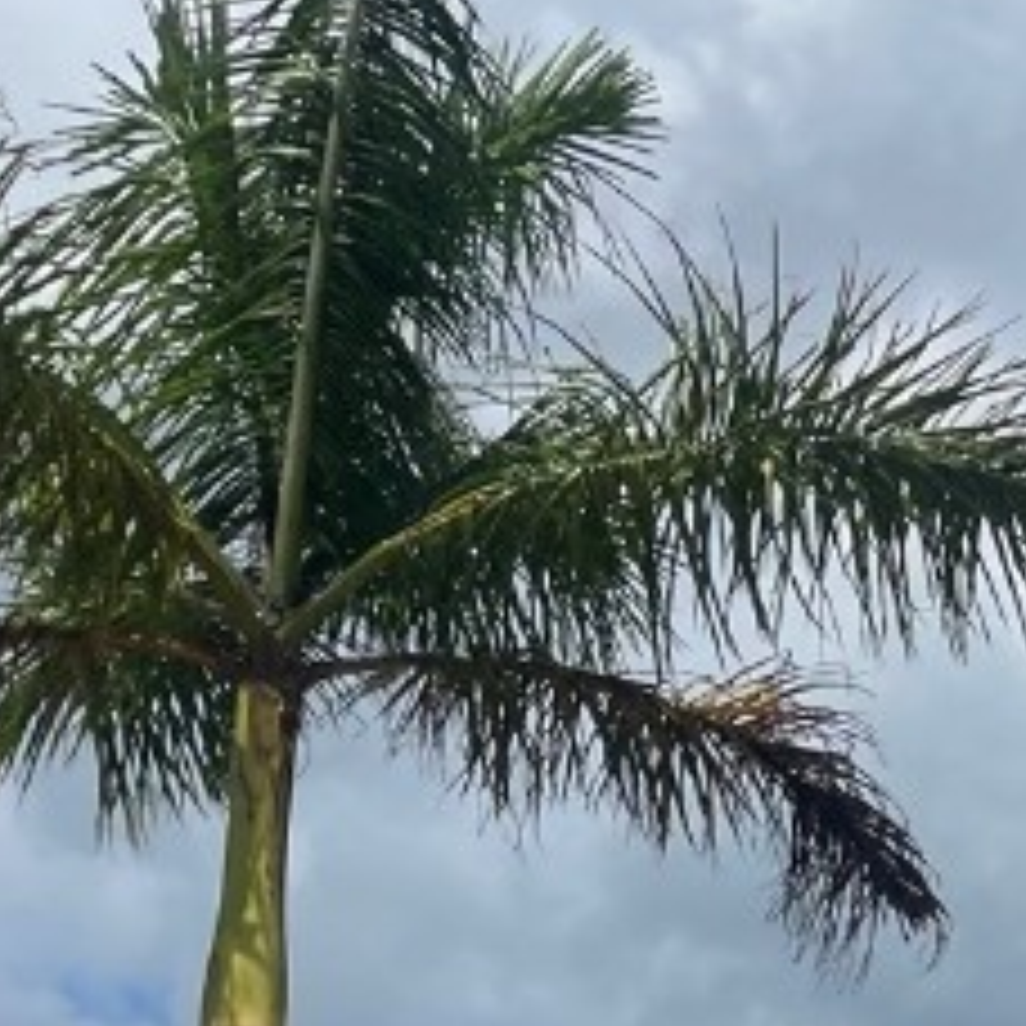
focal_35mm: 103
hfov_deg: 14.3
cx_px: 2002
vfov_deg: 15.7
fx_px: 3454
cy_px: 1462
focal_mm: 4.2
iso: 32
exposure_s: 1/7299
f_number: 1.6
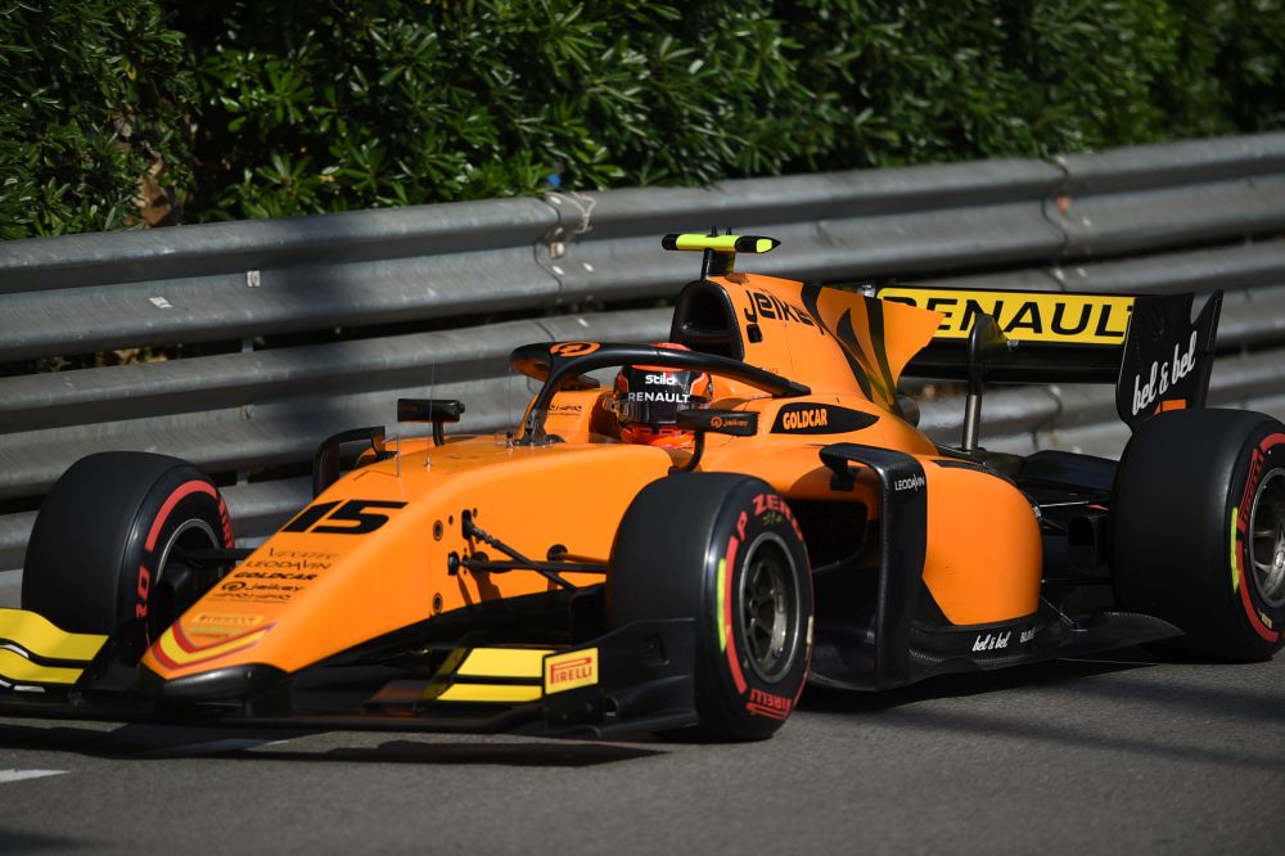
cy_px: 428
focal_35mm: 400
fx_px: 14272
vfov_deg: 3.4
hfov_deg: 5.2
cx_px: 642
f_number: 2.8
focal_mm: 400
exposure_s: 1/2000
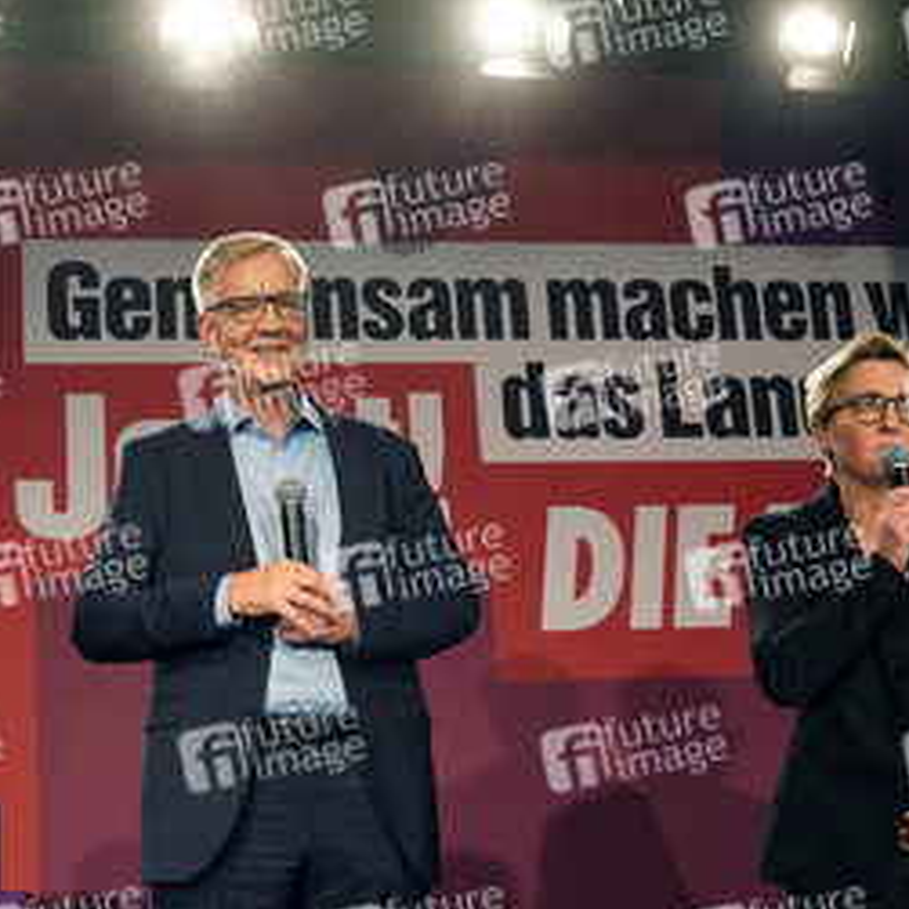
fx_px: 1812
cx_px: 321
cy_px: 478
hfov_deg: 28.0
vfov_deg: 28.2
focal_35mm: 61
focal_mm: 40
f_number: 6.3
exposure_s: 1/250
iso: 2500
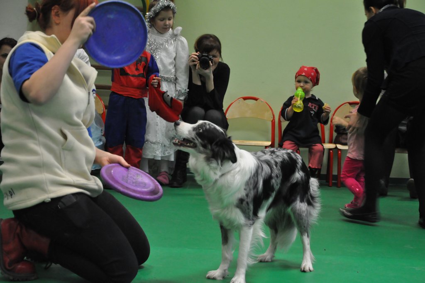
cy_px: 142
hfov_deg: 27.0
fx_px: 884
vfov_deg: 18.1
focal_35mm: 75
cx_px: 212
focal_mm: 50
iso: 2000
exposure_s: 1/80
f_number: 5
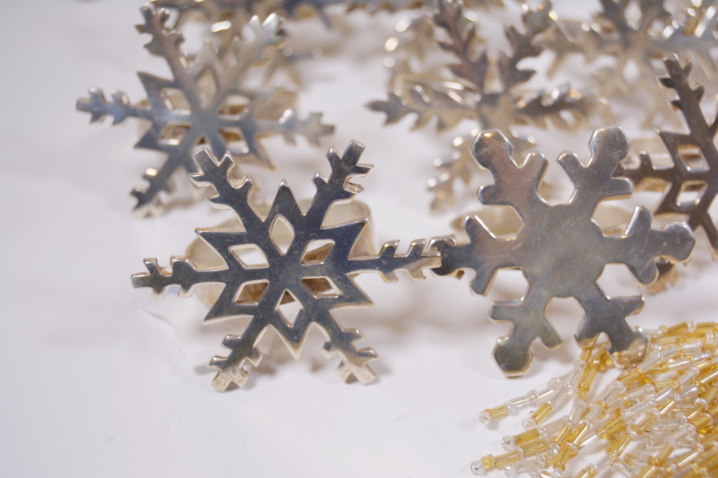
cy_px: 239
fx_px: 1256
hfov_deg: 31.9
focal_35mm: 63
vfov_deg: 21.6
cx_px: 359
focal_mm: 42
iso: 220
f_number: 5.6
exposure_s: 1/125
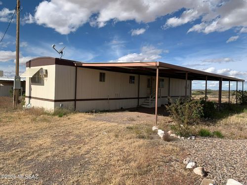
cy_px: 92
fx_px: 186
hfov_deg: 67.3
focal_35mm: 26
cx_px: 124
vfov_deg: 53.1
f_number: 1.8
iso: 25
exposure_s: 1/3289
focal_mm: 4.25
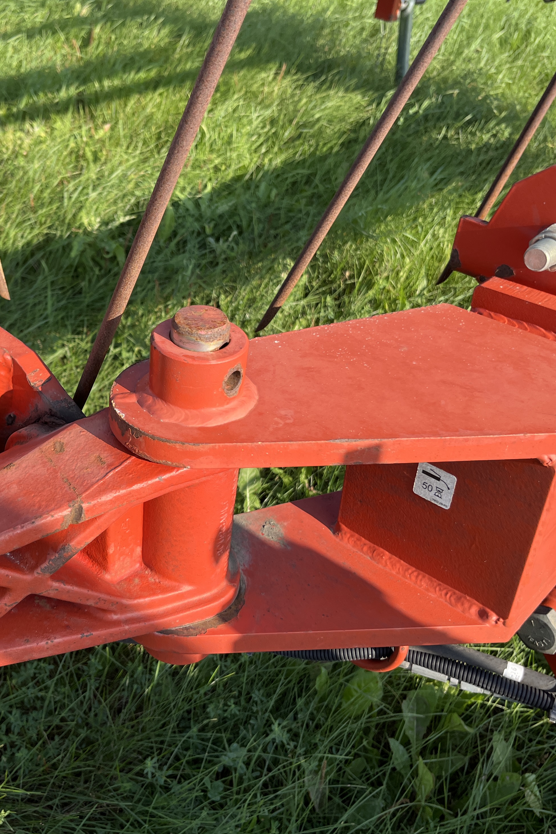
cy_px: 422
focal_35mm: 37
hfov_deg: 35.5
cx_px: 175
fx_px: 857
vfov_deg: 51.9
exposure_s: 1/913
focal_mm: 5.1
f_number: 1.6
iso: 50
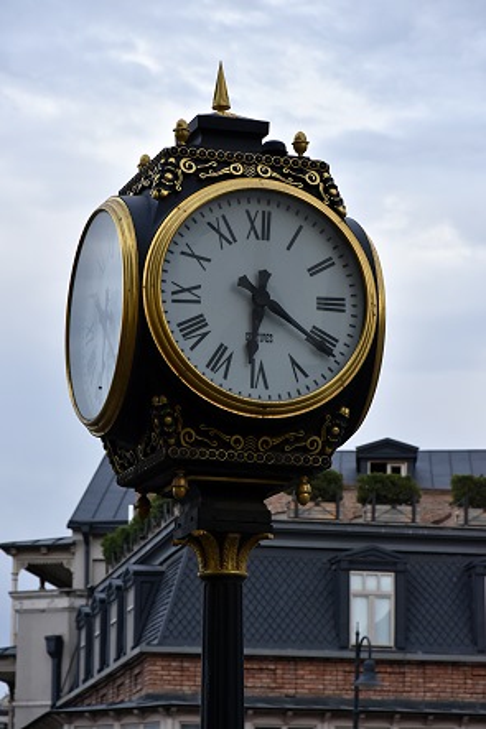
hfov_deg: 10.2
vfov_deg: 15.2
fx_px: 2736
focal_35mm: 135
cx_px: 243
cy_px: 364
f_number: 9
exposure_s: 1/400
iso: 720
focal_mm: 90
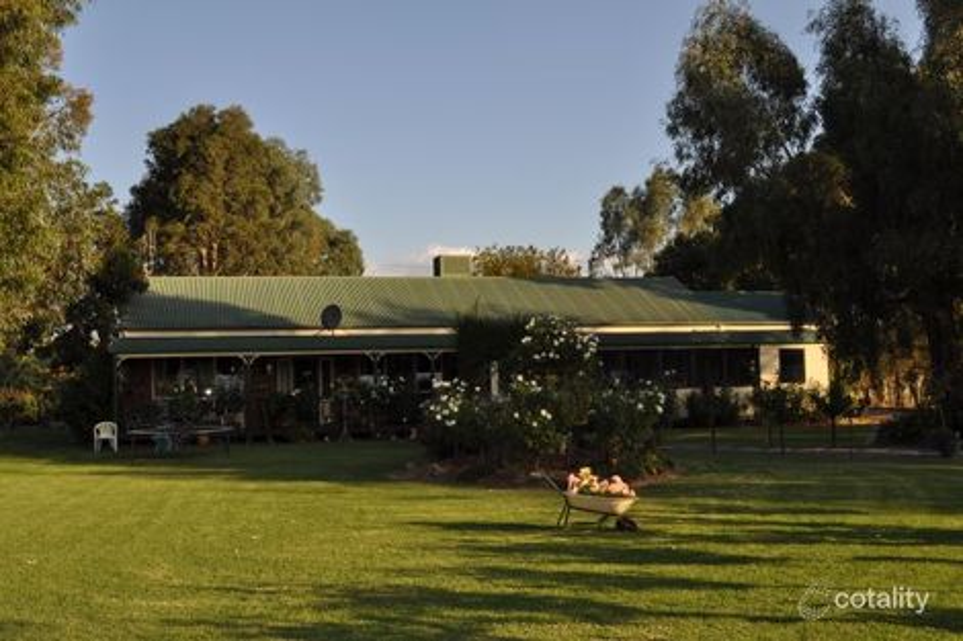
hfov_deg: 49.6
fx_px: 1043
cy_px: 320
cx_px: 482
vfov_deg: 34.2
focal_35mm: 39
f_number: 11
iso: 200
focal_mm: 26
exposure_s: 1/200
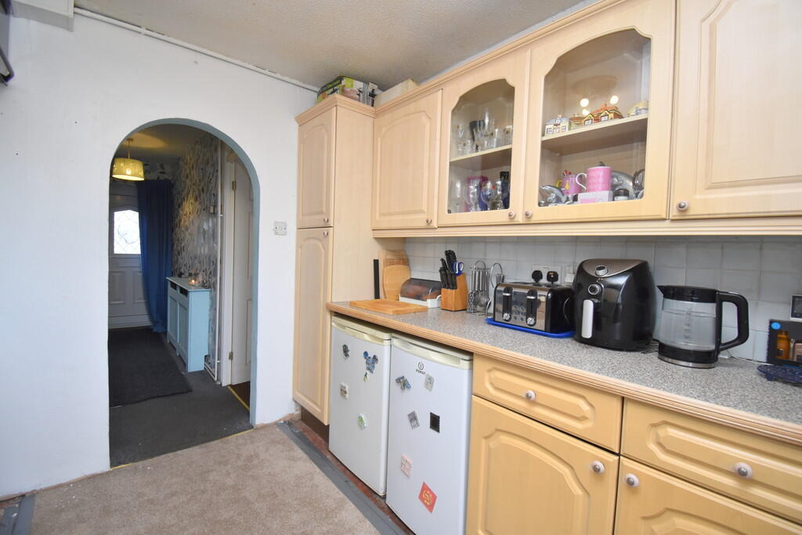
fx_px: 334
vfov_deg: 77.3
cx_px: 401
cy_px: 268
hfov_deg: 100.4
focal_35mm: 15
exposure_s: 1/160
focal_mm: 10
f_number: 4.5
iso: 800
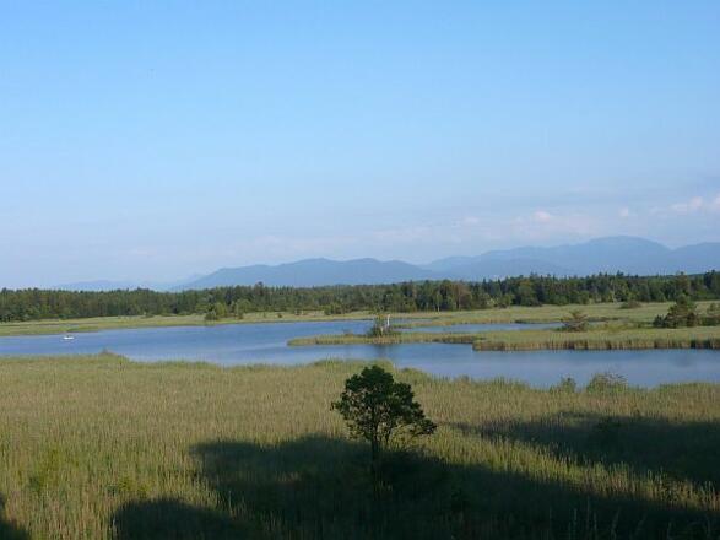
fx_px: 894
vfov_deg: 33.6
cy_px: 270
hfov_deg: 43.9
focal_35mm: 43
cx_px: 360
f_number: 3.4
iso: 100
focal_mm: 7
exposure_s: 1/1000
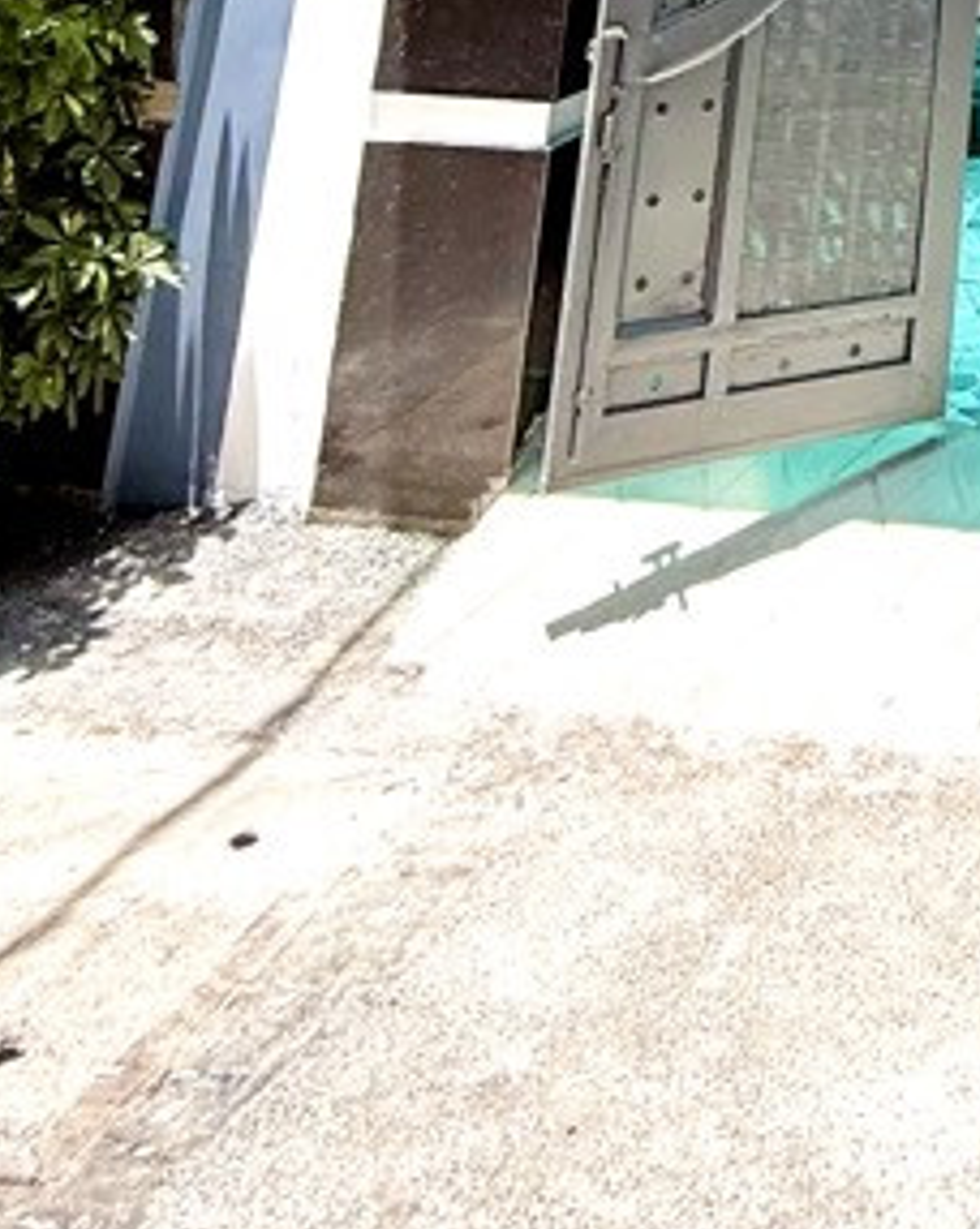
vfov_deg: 25.6
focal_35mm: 49
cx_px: 1251
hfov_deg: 26.4
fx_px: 1780
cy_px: -718
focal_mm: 2.22
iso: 64
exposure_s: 1/574
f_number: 2.2
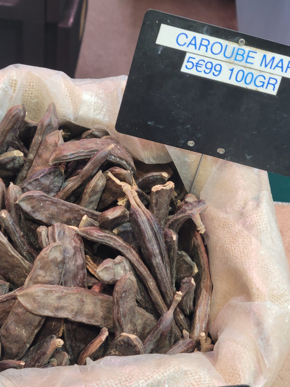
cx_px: 145
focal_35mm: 28
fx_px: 313
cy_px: 194
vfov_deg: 63.4
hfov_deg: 49.7
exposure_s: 1/50
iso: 160
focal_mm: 5.9
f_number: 2
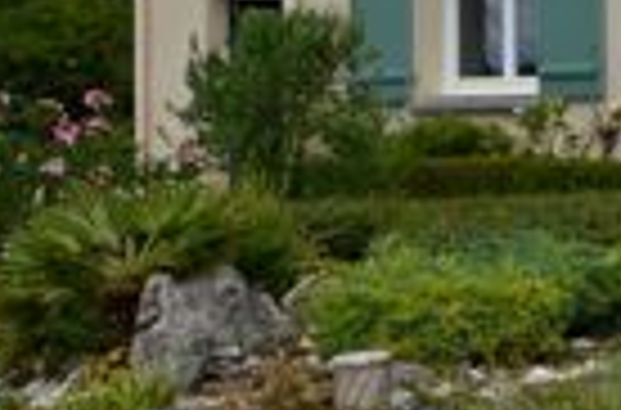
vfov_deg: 15.1
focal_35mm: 88
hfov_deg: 15.0
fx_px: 1518
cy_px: 18
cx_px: 1451
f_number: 8
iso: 100
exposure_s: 1/250
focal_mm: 11.5
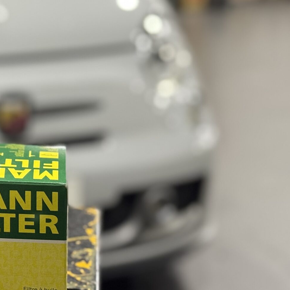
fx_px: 1052
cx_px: -78
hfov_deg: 15.0
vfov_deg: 15.5
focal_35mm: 111
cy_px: 33
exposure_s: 1/60
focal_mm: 6.76
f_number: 1.78
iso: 125
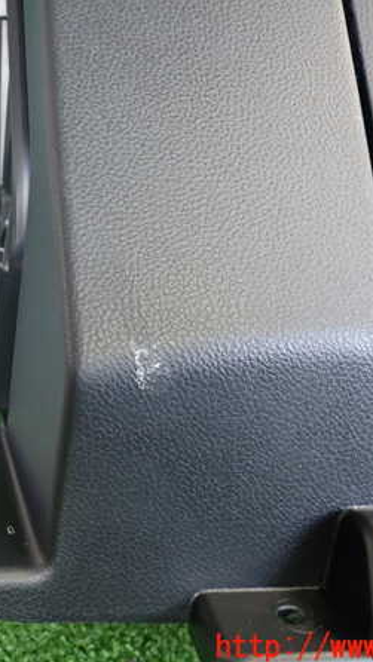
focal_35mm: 44
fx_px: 773
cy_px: 332
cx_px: 106
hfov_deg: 26.8
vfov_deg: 46.4
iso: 320
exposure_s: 1/30
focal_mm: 5.4
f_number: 2.3
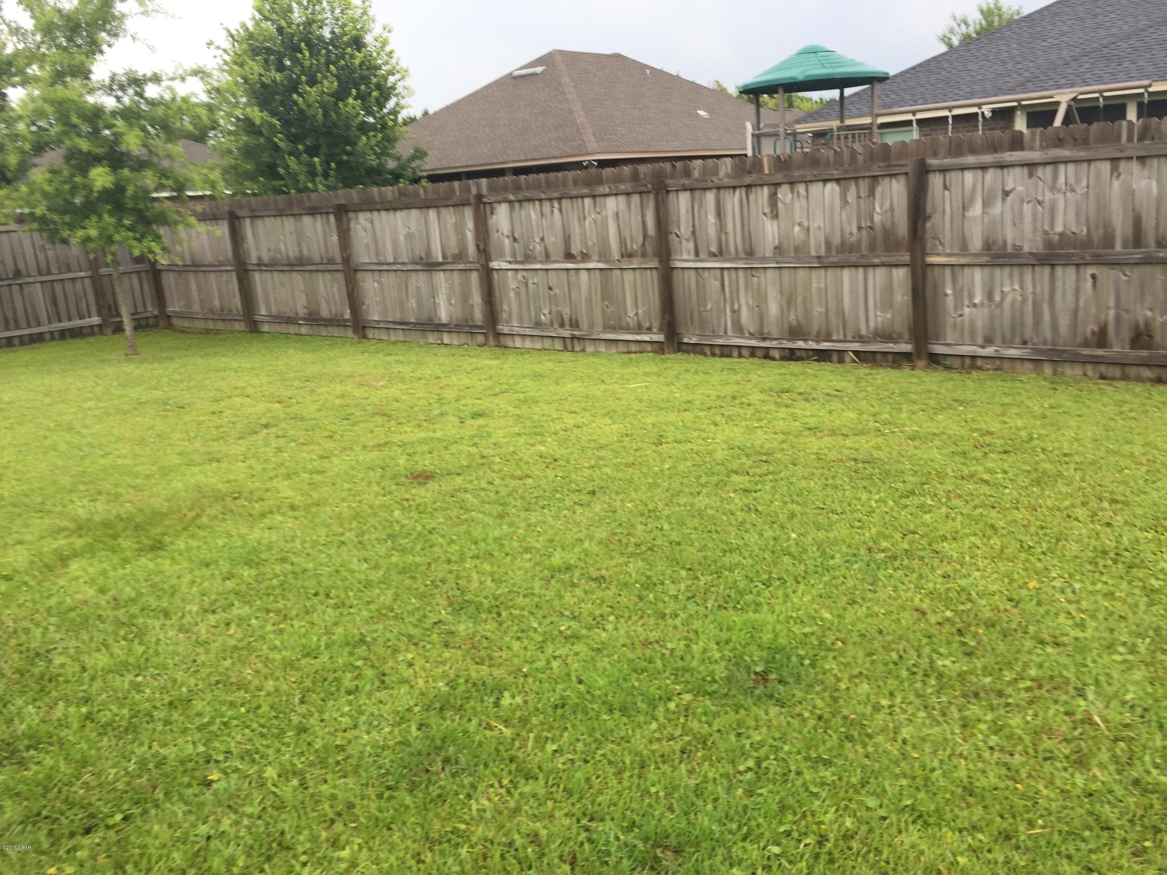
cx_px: 584
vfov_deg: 48.2
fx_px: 978
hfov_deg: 61.7
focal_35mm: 29
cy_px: 438
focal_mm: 4.15
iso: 32
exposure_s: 1/316
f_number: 2.2
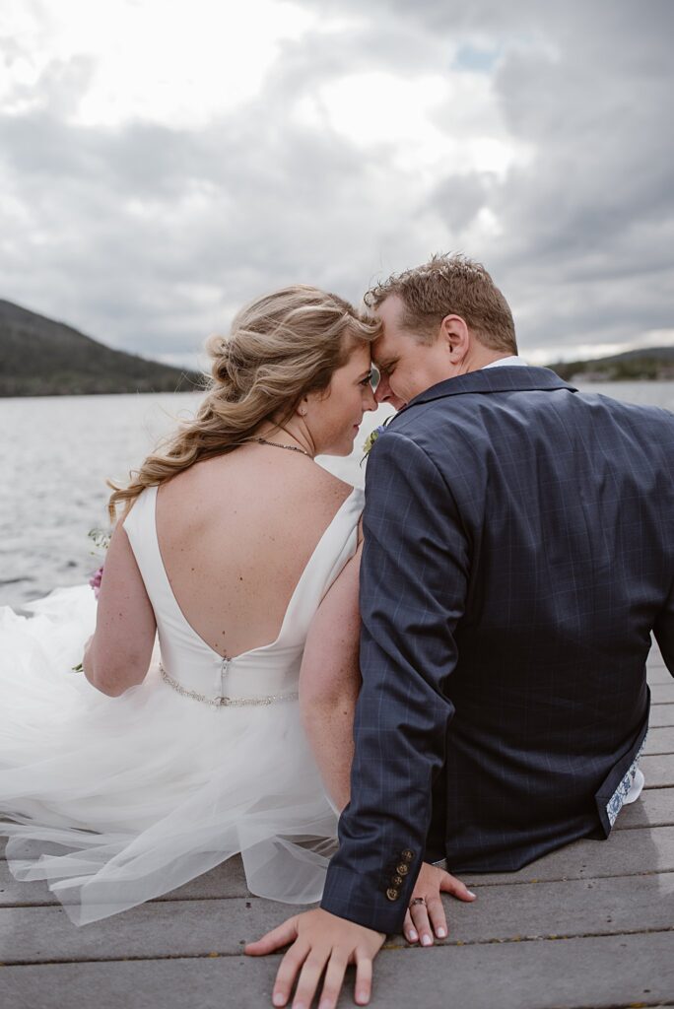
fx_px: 982
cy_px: 504
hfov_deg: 37.9
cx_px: 337
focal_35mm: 35
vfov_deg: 54.4
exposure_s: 1/1600
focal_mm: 35
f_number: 2.8
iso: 200
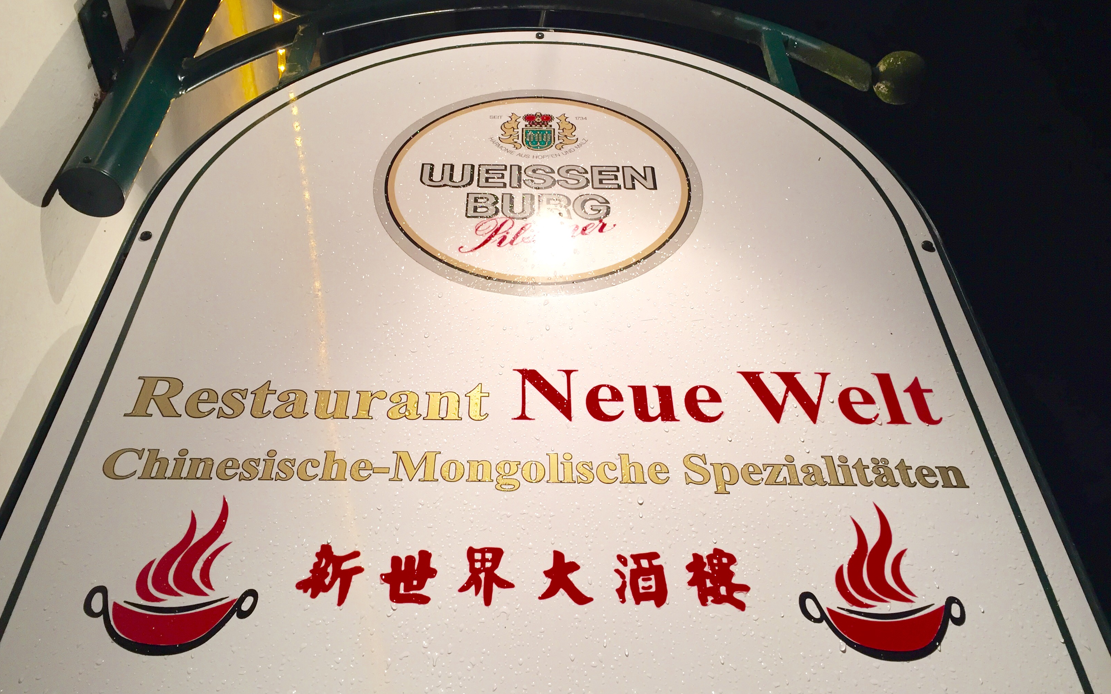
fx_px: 939
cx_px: 551
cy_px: 326
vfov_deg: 40.6
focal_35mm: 31
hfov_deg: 61.2
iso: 80
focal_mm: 4.15
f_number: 2.2
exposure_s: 1/33
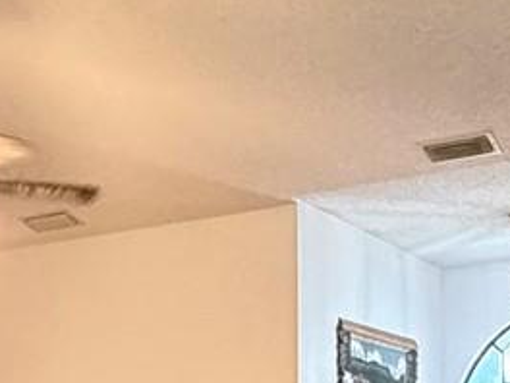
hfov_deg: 22.7
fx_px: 1252
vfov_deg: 16.4
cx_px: 106
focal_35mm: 85
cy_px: 493
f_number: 2.2
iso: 640
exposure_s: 1/60
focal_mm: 2.22
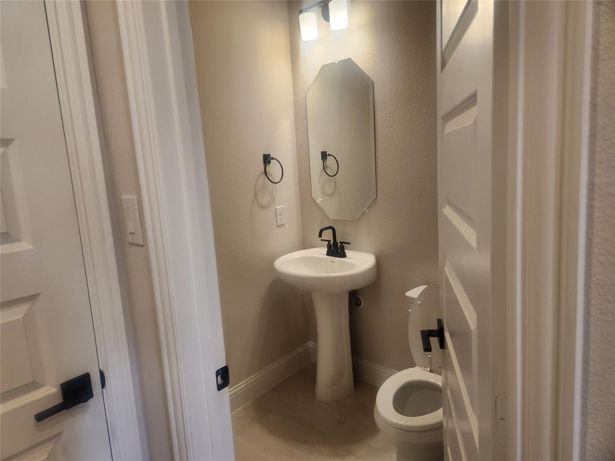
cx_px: 308
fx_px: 409
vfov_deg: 58.9
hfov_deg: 73.9
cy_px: 230
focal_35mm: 23
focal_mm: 5.4
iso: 80
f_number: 1.8
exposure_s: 1/120
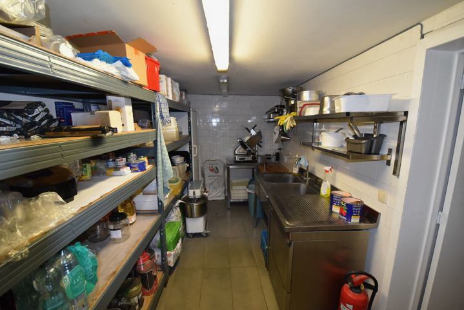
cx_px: 232
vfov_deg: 77.4
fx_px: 193
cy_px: 155
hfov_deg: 100.4
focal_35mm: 15
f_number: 4.5
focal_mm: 10
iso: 800
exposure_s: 1/80
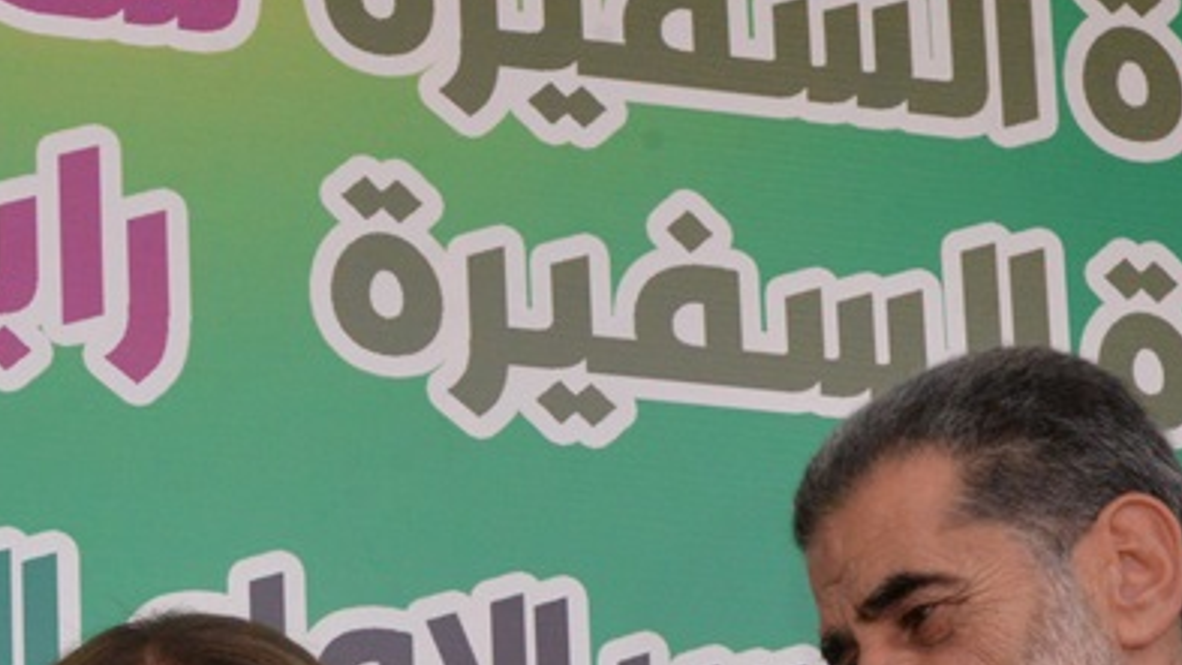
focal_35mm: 160
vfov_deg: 7.4
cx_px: 111
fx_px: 5014
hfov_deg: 13.3
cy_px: 1183
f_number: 13
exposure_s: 1/160
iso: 2500
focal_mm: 50
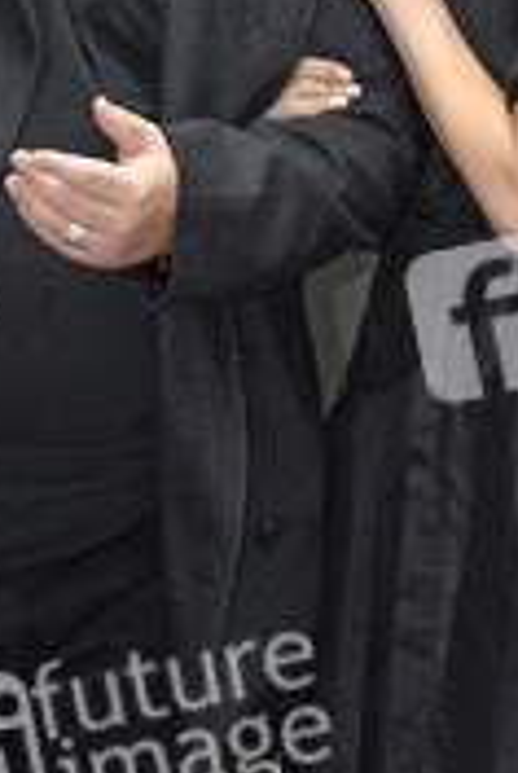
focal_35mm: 239
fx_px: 5138
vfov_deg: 8.6
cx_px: 237
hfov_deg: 5.8
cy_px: 79
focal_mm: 70
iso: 800
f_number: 5.6
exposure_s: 1/125
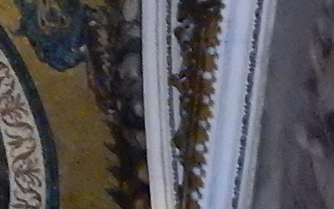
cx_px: -620
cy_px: -258
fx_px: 2084
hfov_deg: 8.0
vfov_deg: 5.6
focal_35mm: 229
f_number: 4
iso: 1600
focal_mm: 6.4
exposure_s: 1/30
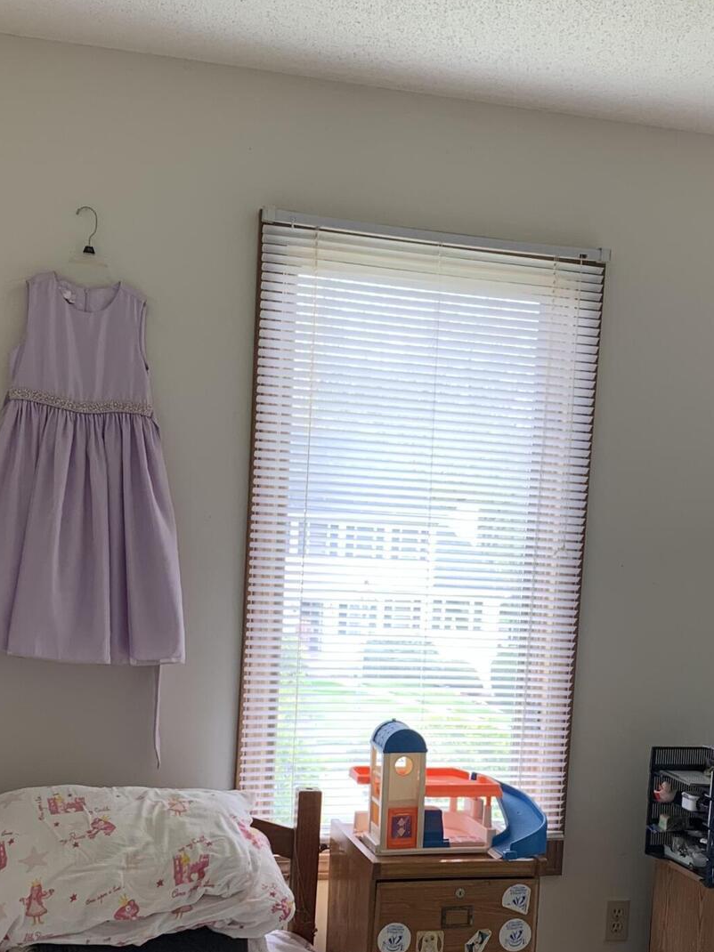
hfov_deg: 26.0
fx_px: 1541
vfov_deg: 33.8
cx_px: 460
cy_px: 688
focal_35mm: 56
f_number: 1.8
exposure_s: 1/121
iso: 80
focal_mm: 4.25
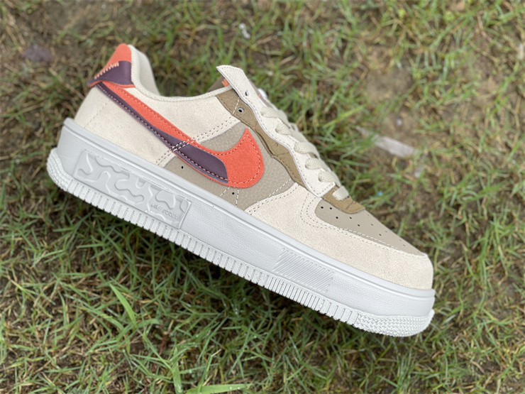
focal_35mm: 64
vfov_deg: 22.9
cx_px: 262
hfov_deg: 30.3
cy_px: 197
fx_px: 971
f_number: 2.2
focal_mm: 7.5
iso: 20
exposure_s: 1/126
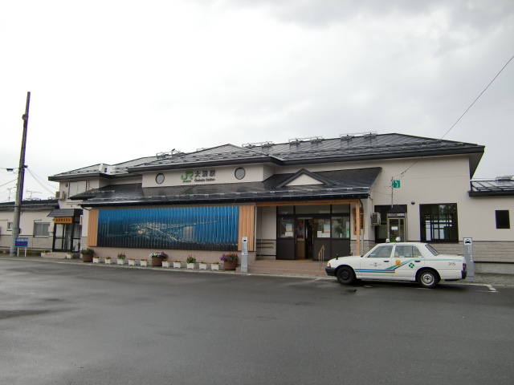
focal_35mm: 28
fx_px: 416
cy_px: 192
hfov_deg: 63.4
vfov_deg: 49.7
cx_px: 257
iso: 64
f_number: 2.6
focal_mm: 4.9
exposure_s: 1/250
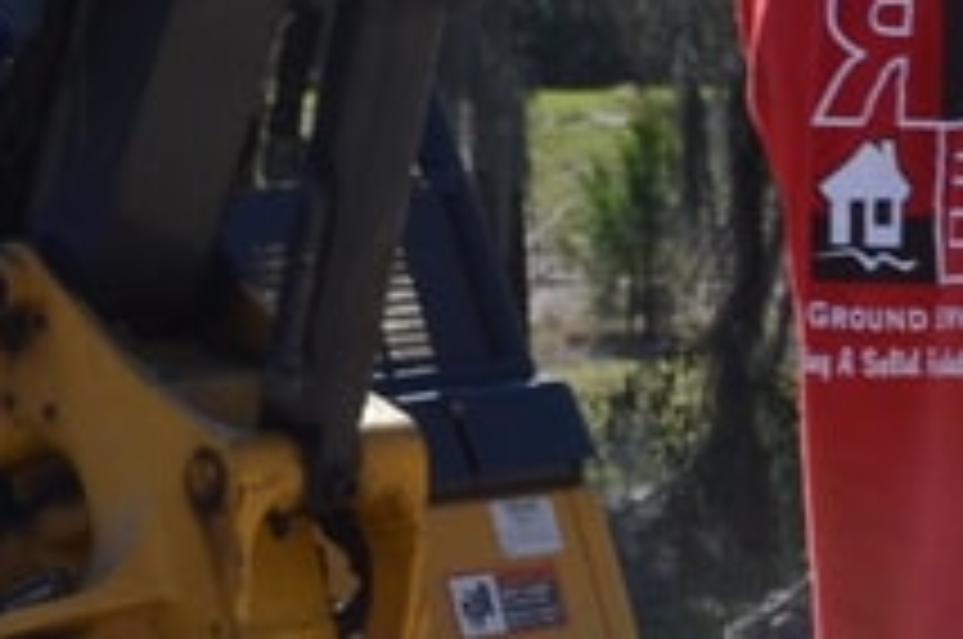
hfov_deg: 5.9
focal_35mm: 337
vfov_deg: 4.1
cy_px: 153
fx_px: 9001
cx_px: 2056
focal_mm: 32
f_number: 7.1
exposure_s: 1/200
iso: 100
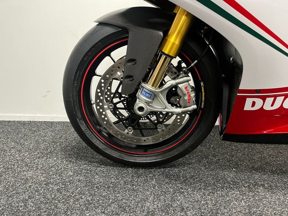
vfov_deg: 53.1
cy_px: 108
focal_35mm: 26
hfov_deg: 67.3
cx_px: 144
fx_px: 216
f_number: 1.6
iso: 500
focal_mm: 5.1
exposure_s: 1/50
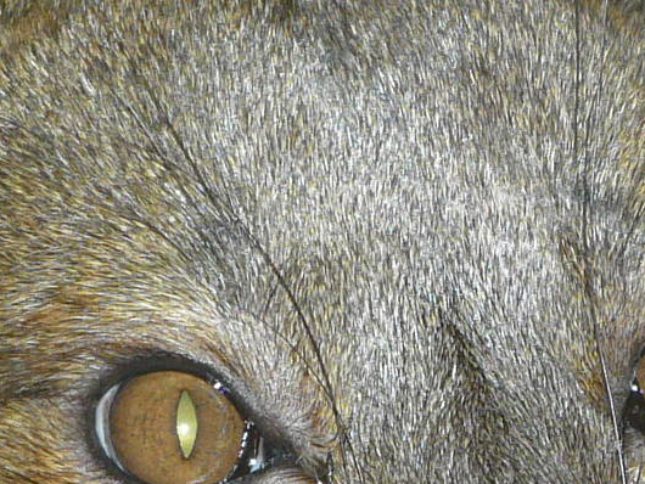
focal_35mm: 501
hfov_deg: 4.0
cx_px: 537
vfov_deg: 3.0
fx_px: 9339
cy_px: 438
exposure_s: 1/50
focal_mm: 17
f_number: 3.6
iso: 125
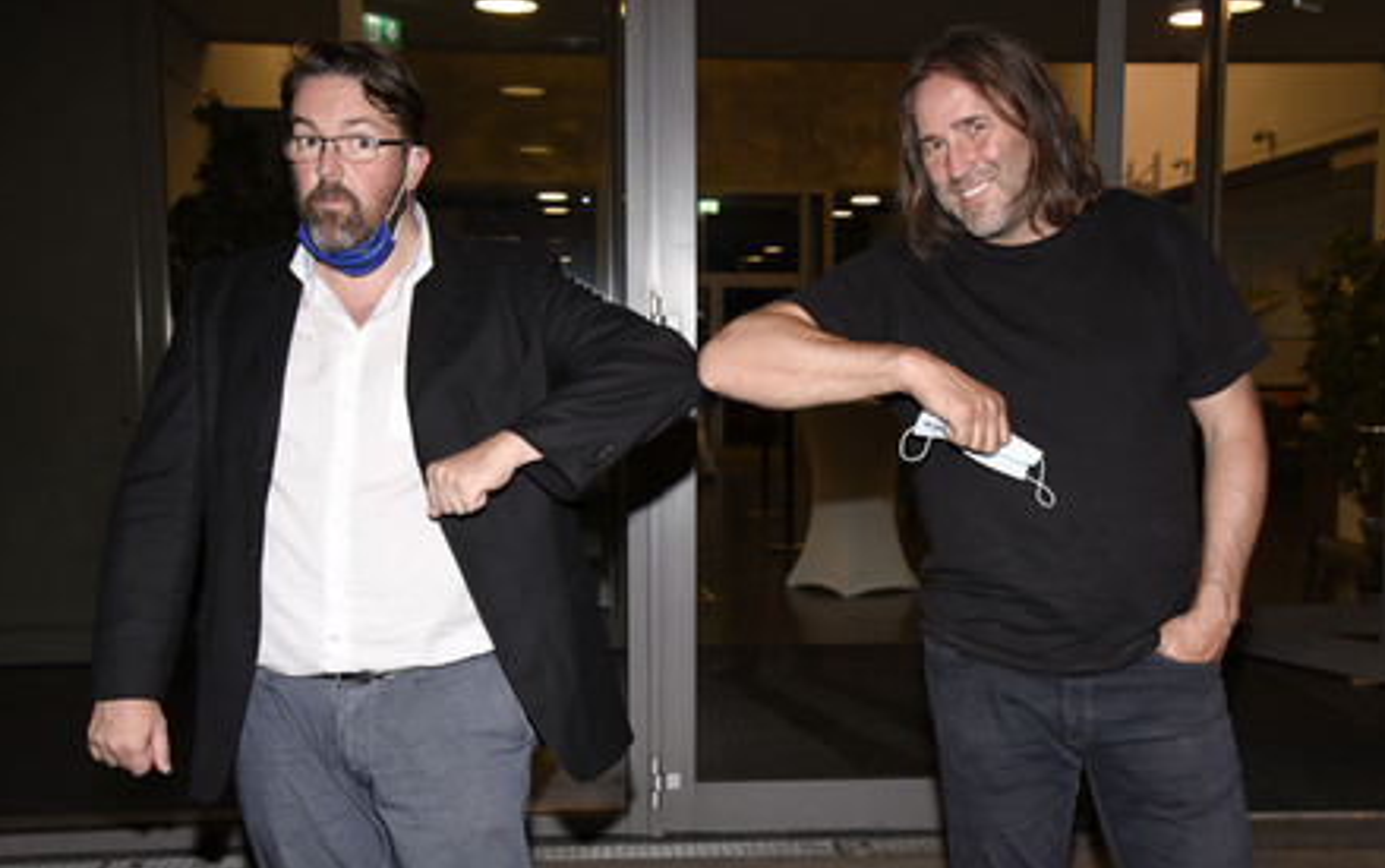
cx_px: 702
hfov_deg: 43.5
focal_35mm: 46
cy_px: 461
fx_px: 1737
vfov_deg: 28.0
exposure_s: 1/125
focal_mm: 44
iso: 1600
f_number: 6.3
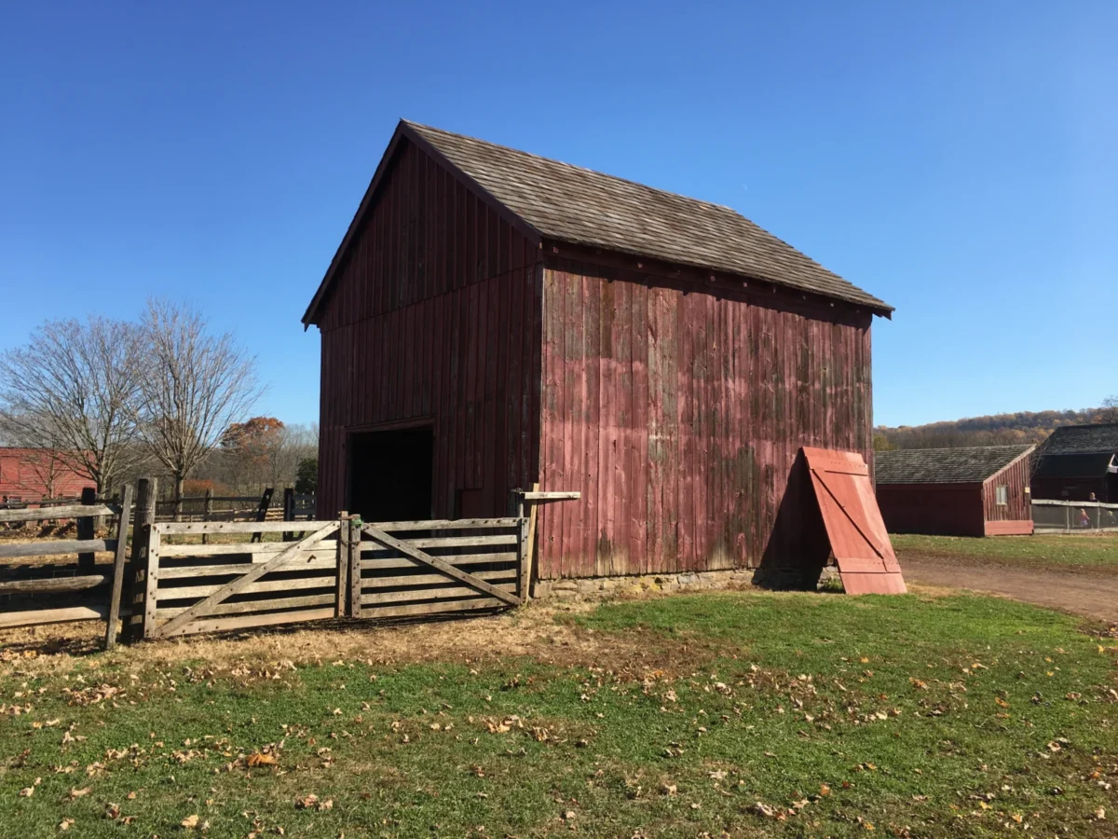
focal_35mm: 29
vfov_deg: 48.2
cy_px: 420
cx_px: 559
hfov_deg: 61.7
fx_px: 937
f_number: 2.2
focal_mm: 4.15
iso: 25
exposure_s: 1/962
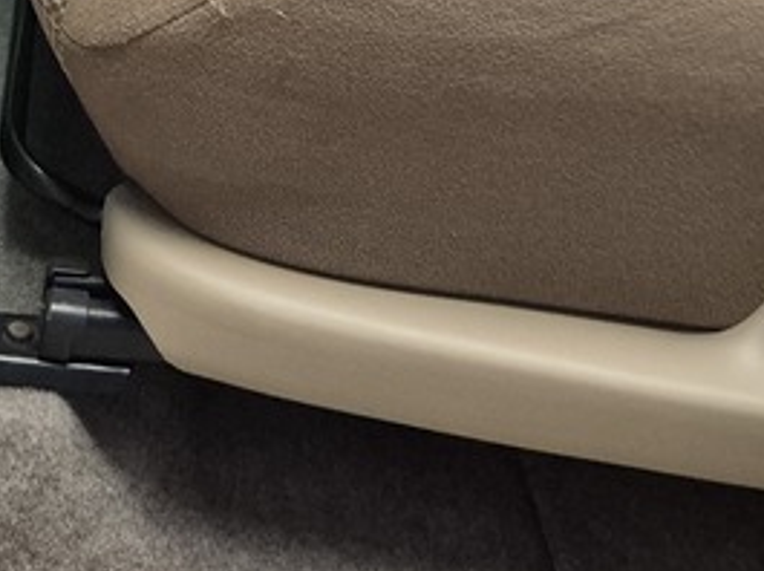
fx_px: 1962
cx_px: 173
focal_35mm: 89
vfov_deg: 14.5
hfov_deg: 21.8
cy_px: -459
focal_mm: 5.4
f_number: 1.8
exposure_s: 1/100
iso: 1600
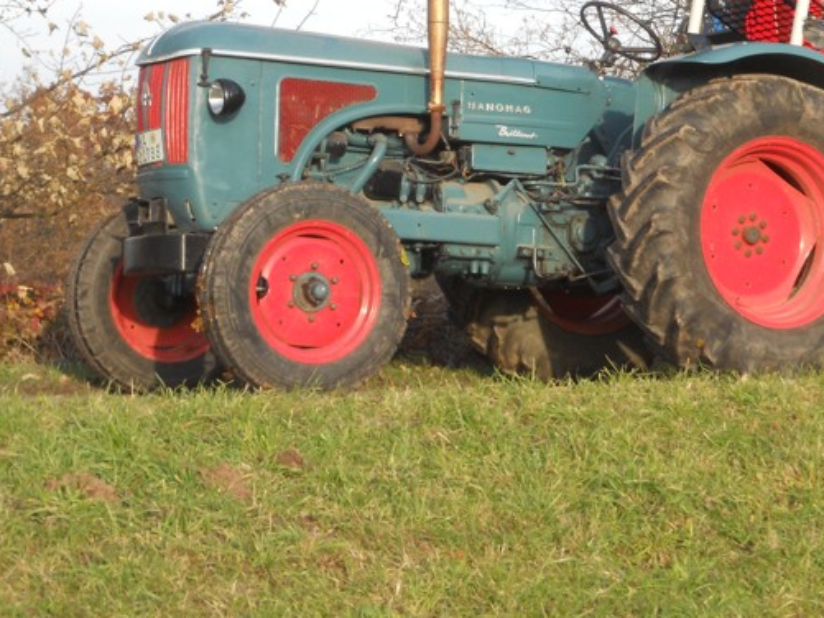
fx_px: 2929
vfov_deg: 12.0
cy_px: 173
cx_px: 622
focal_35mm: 123
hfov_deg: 15.9
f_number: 5.9
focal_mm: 13.9
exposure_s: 1/100
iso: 80
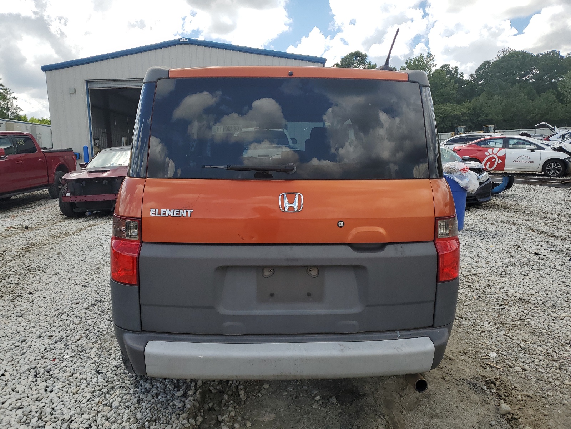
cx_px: 286
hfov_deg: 67.3
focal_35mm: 26
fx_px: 429
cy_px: 214
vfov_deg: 53.1
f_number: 1.5
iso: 50
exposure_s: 1/2500
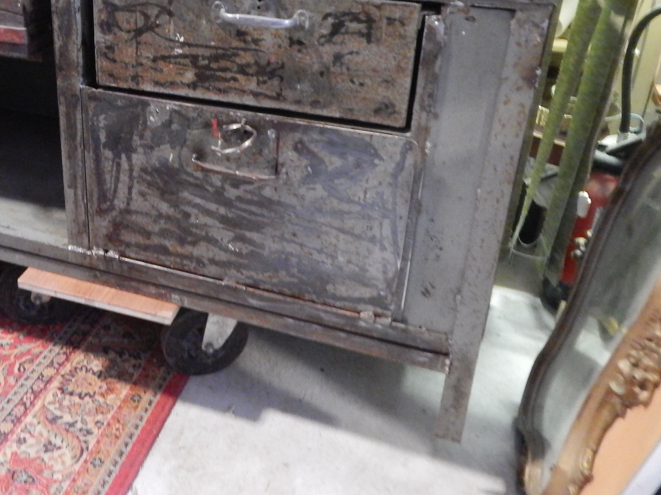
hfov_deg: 46.8
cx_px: 149
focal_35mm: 38
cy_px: 130
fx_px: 726
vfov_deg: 36.9
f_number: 3
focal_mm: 4
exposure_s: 1/2.5
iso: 800
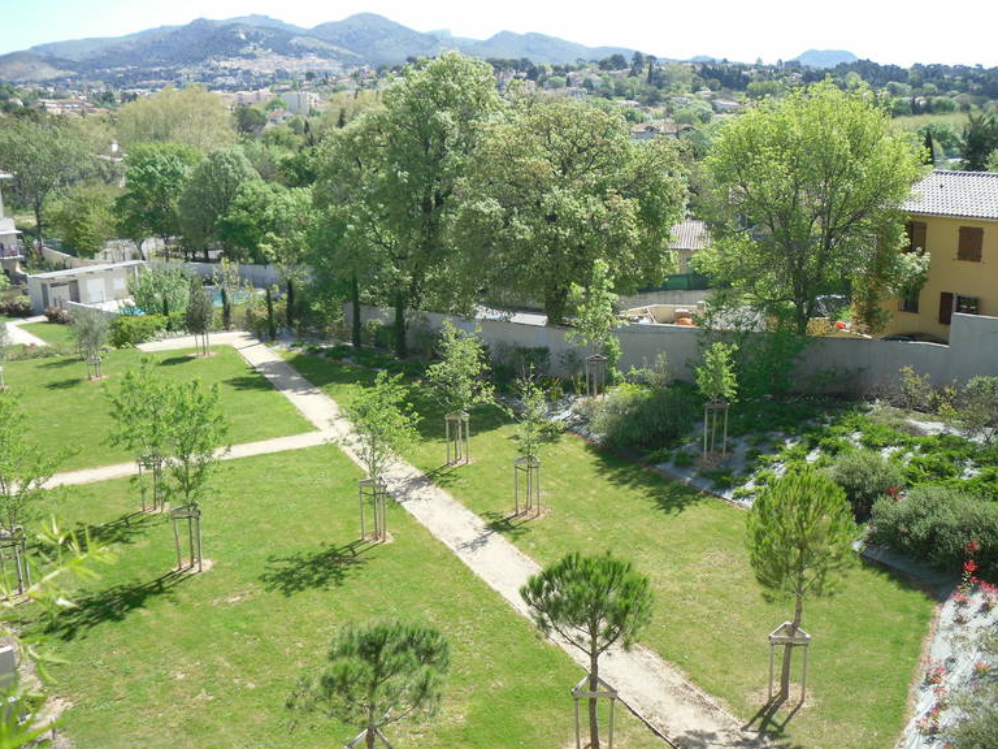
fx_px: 1038
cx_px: 498
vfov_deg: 39.7
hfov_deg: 51.4
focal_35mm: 36
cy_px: 373
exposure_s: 1/412
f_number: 3
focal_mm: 6.3
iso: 80
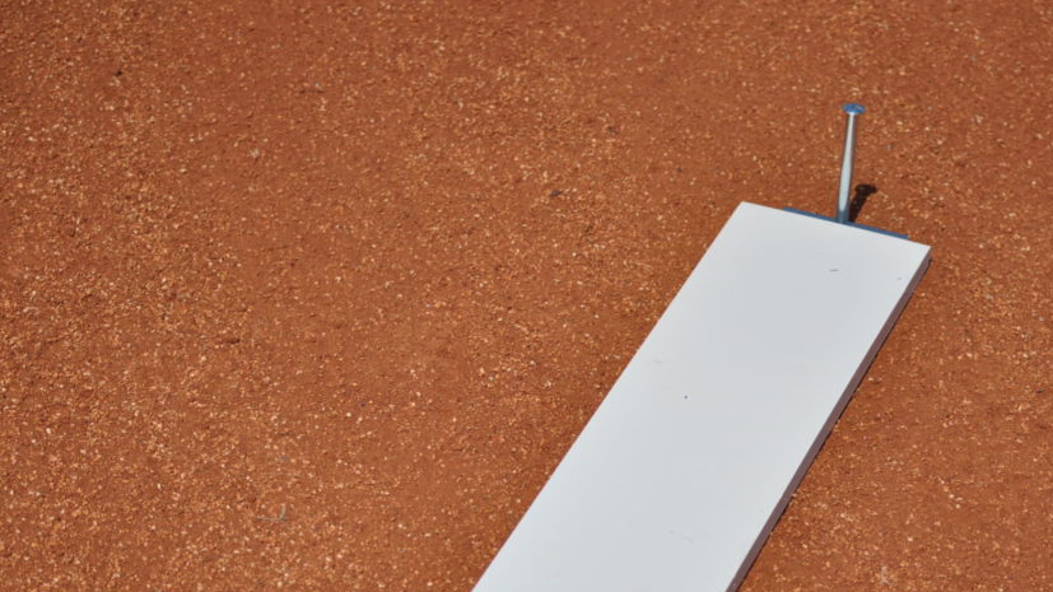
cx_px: 637
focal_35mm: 113
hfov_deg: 19.0
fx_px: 3146
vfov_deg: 10.7
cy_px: 441
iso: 200
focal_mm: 55
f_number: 4
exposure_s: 1/4000
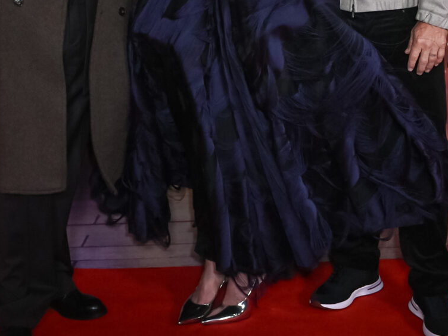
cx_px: 223
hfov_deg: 36.2
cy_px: -31
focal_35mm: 53
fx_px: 686
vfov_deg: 25.6
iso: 1600
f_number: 5.6
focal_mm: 27
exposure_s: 1/200
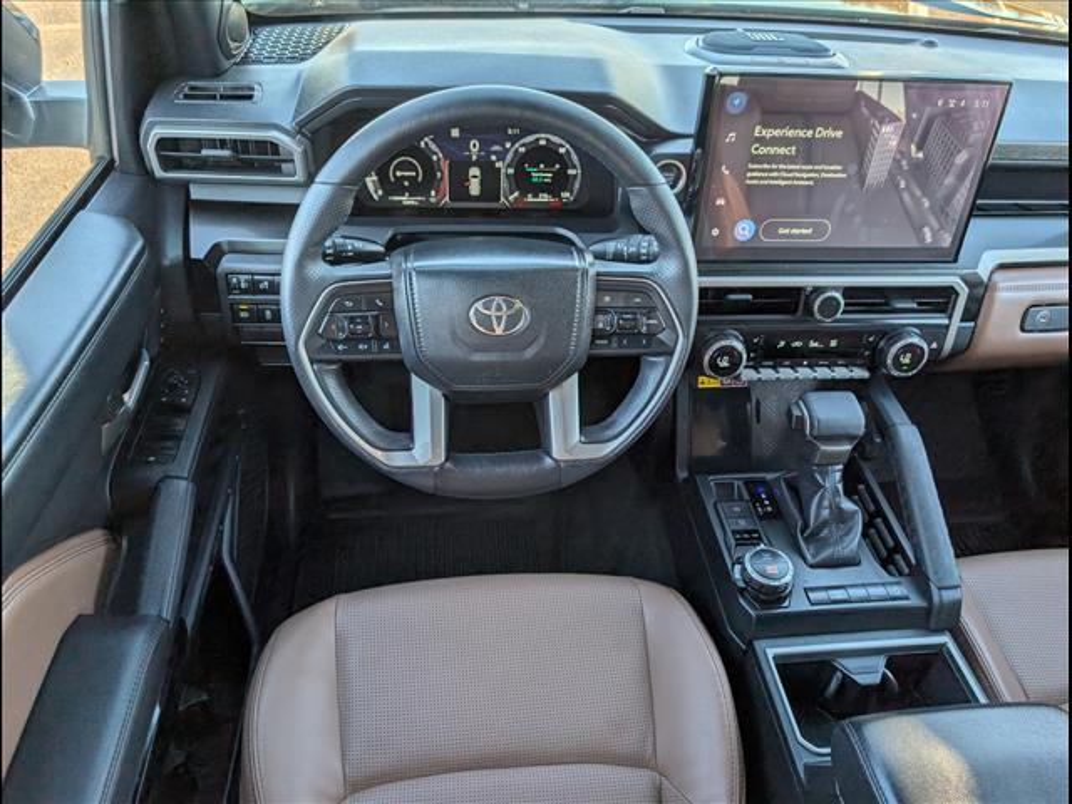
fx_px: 743
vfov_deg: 56.8
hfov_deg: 71.6
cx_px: 536
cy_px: 402
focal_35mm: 24
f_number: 1.68
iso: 24
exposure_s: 1/400
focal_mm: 6.9
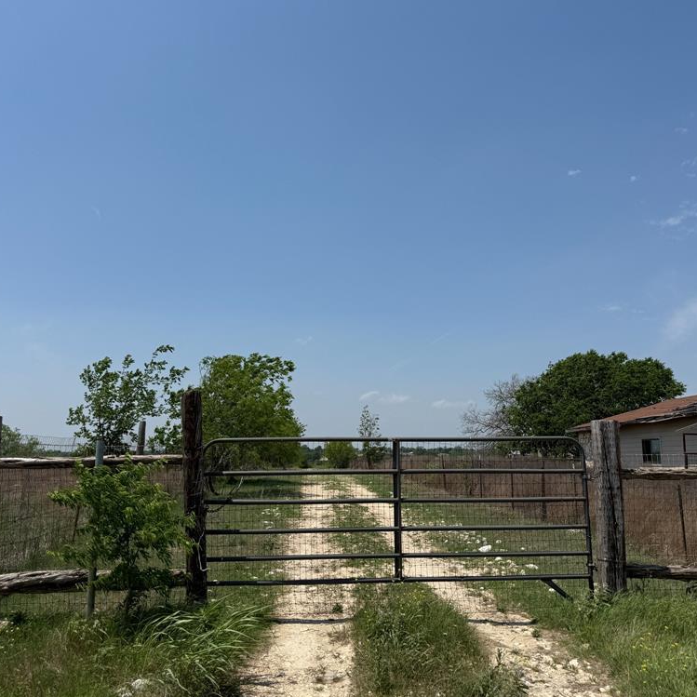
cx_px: 359
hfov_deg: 55.6
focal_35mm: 29
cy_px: 342
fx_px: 661
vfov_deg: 55.6
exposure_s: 1/8130
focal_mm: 6.76
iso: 80
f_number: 1.78
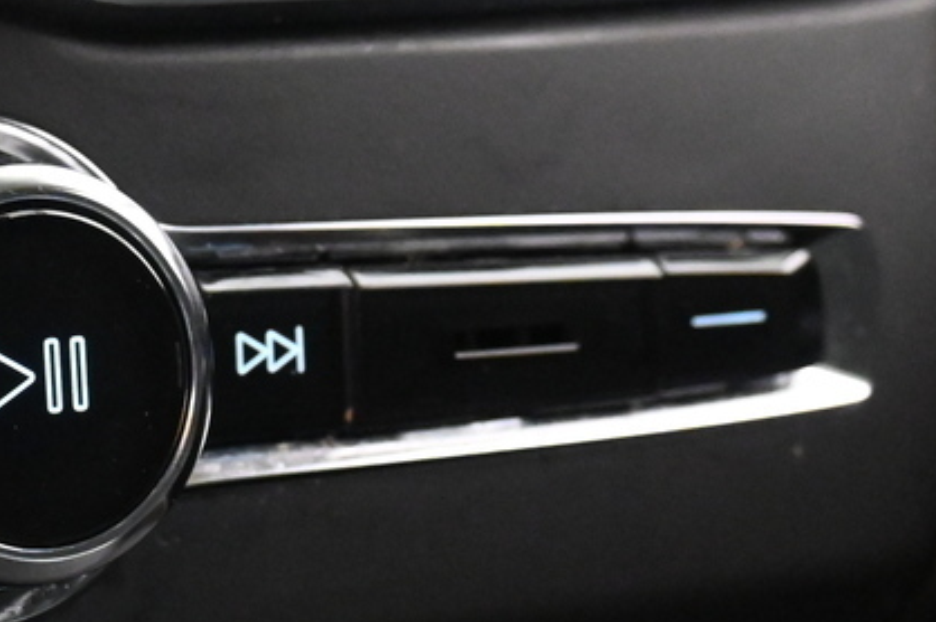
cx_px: -289
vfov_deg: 10.5
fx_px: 3401
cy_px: 396
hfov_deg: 15.0
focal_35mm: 131
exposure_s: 1/30
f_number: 4
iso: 4000
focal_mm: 22.5
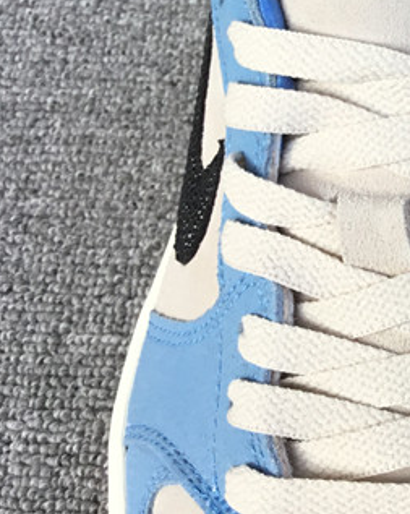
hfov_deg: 16.3
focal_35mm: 86
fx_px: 1306
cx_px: 621
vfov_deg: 21.9
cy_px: 75
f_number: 2.4
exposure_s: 1/137
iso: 25
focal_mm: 3.3
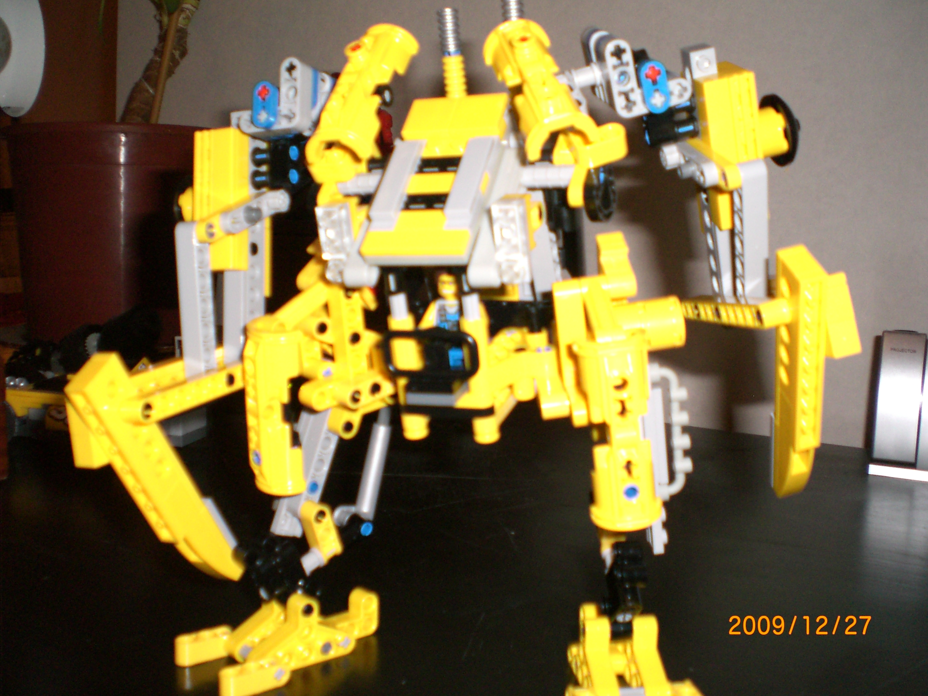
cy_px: 348
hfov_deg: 49.0
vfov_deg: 37.7
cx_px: 464
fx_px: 1019
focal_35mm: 38
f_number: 3.1
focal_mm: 6.3
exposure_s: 1/60
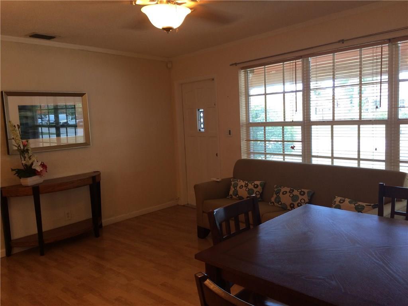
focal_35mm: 29
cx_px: 204
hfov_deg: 61.7
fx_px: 342
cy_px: 153
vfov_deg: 48.2
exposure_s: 1/30
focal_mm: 4.15
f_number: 2.2
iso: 80
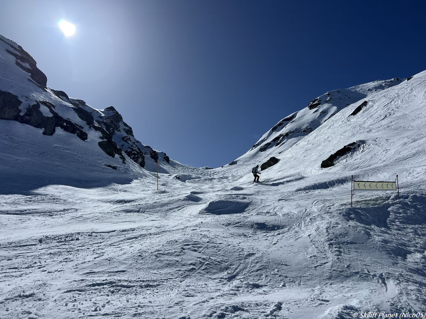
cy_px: 160
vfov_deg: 53.1
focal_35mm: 26
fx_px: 320
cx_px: 213
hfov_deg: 67.3
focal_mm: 5.7
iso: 40
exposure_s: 1/16393
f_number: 1.5
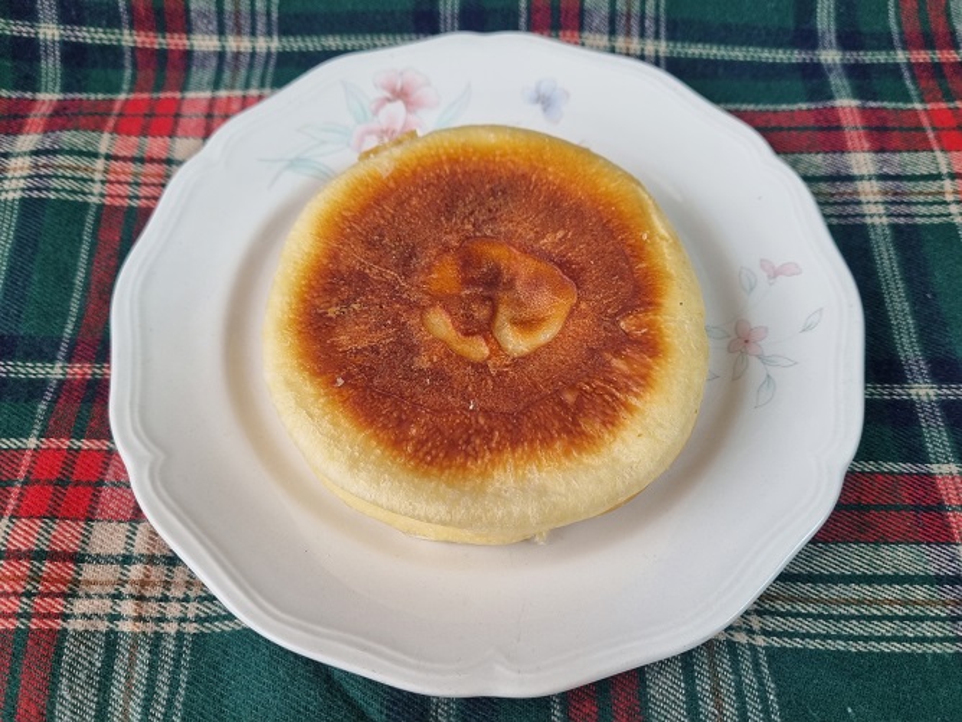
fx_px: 723
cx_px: 481
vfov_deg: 53.1
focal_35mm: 26
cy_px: 361
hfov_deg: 67.3
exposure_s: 1/120
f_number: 1.8
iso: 125
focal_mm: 5.4
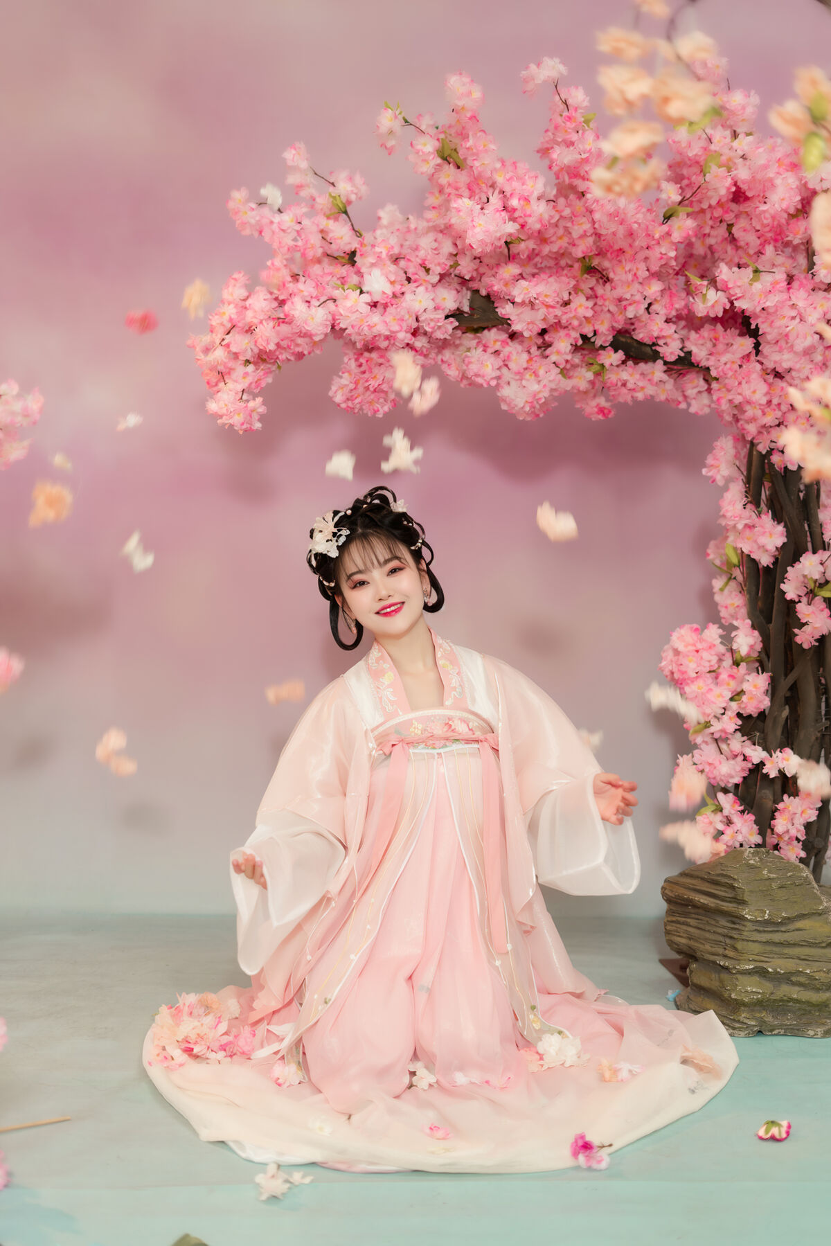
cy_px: 623
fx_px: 1730
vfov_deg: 39.6
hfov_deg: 27.0
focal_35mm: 50
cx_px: 416
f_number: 2.2
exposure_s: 1/100
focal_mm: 50
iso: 100
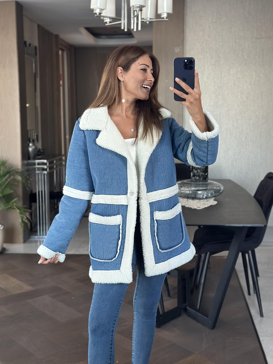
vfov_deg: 39.7
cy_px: 182
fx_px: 505
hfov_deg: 30.3
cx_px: 136
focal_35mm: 48
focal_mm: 6.86
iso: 250
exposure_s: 1/60
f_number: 1.78
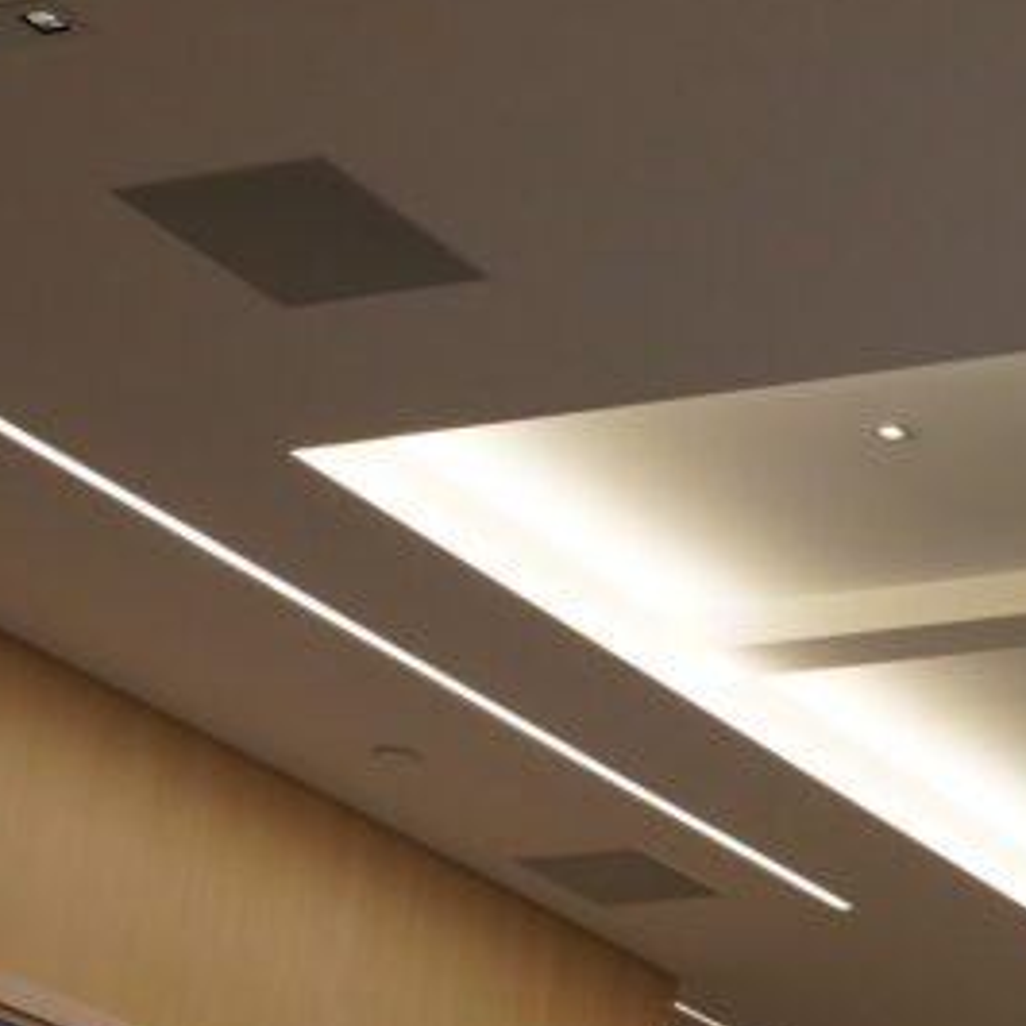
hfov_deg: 13.2
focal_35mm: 118
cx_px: 1878
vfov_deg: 14.7
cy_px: 858
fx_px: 3957
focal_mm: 24
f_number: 6.3
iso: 1000
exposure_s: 1/100
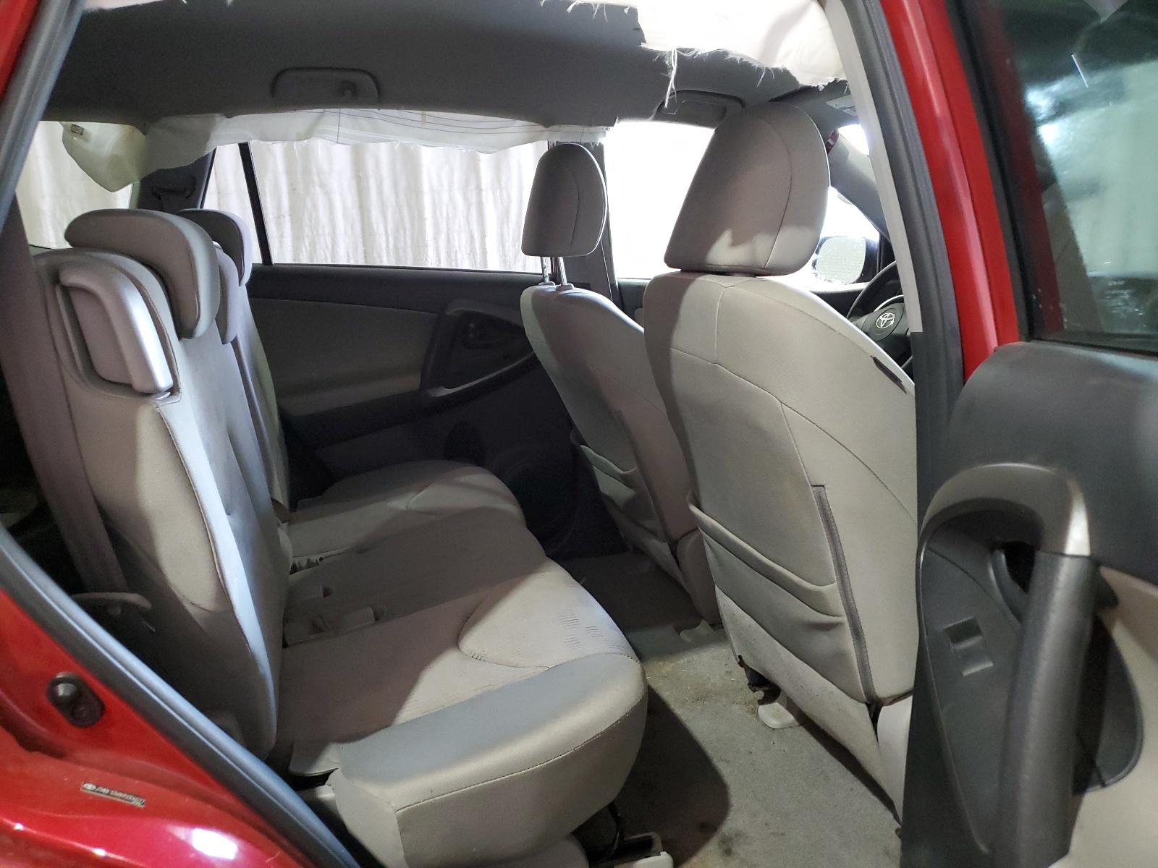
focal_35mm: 26
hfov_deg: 67.3
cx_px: 579
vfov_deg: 53.1
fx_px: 870
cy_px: 434
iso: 342
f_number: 1.5
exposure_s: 1/60.2
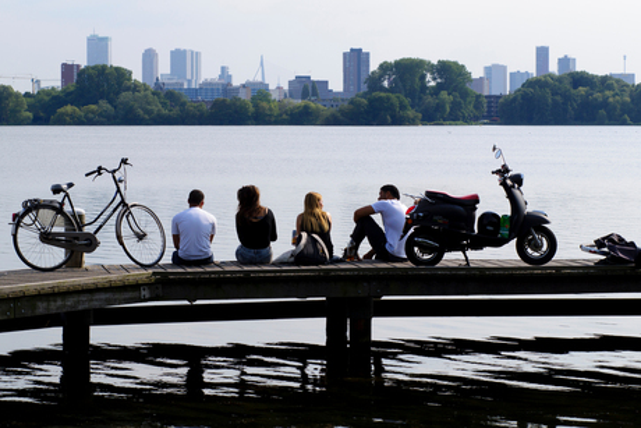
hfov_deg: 19.5
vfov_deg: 13.1
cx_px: 320
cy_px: 214
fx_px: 1870
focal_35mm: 105
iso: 200
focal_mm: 70
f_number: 9
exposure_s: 1/400
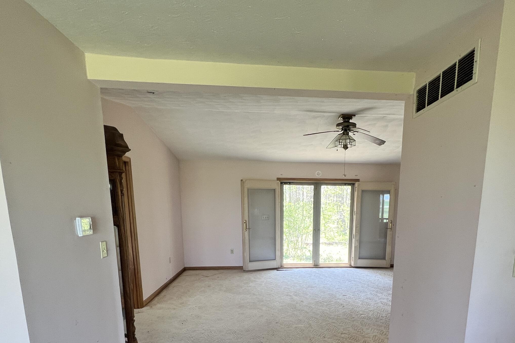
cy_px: 261
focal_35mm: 20
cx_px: 295
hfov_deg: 83.4
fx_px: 286
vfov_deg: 58.4
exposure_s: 1/99
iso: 125
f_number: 1.8
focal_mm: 1.57
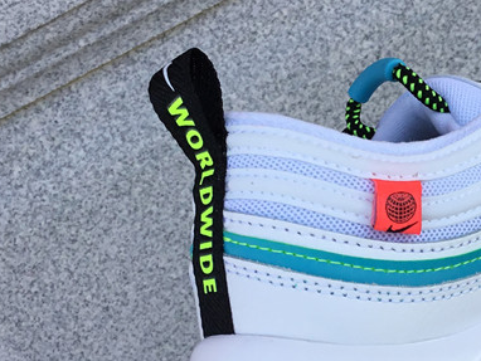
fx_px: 1015
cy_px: 223
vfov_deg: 20.2
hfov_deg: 26.0
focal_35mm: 73
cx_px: 407
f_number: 2.4
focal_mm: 3.3
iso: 25
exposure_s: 1/377
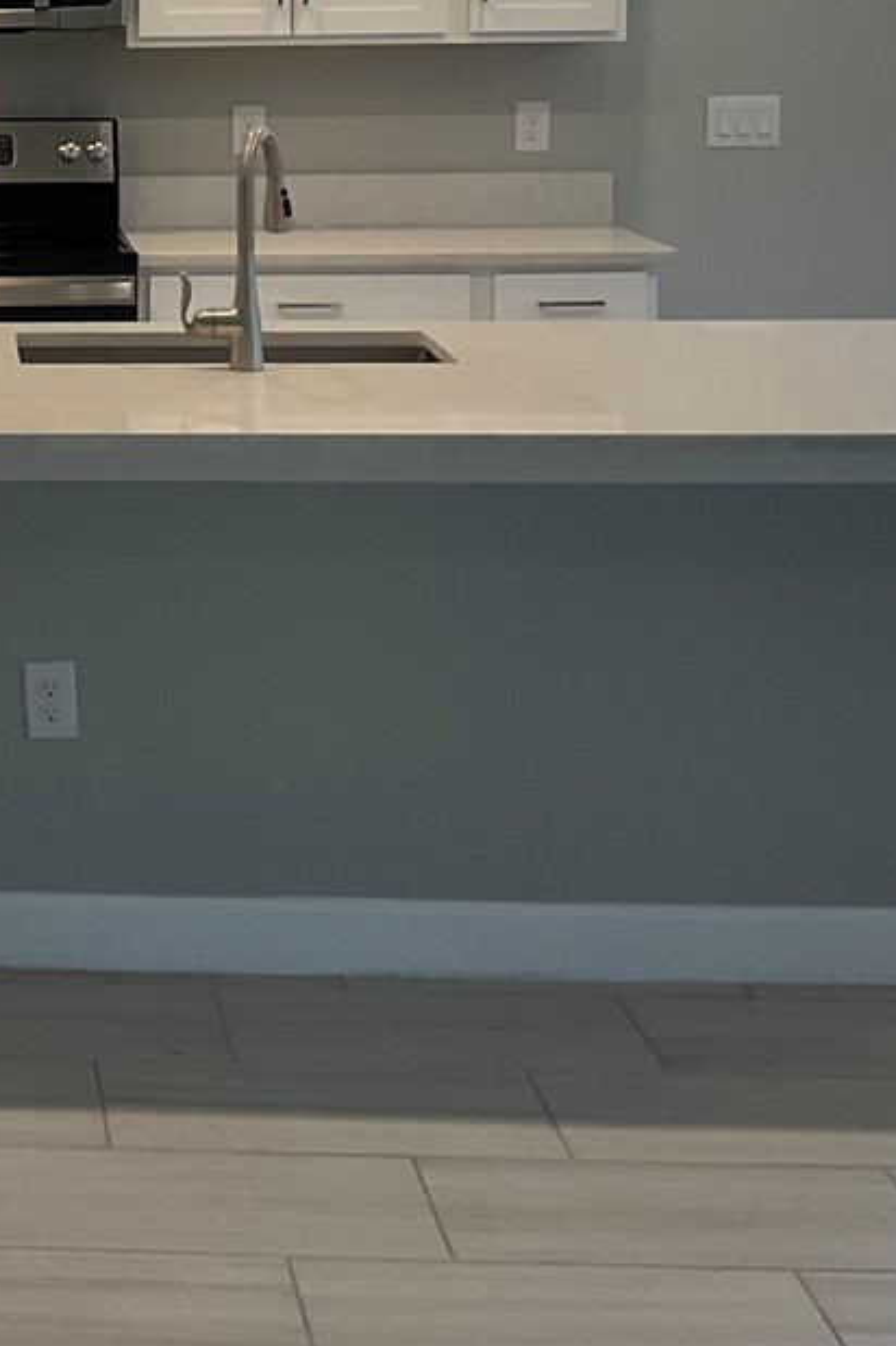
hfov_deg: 16.4
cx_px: -296
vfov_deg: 25.4
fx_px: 2915
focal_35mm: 78
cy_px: 202
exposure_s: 1/60
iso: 50
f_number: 1.8
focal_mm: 3
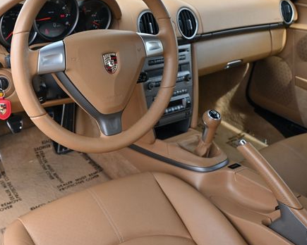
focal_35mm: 40
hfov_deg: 45.1
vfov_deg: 37.0
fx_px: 367
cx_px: 119
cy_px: 106
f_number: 4
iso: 360
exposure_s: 1/250
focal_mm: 19.5
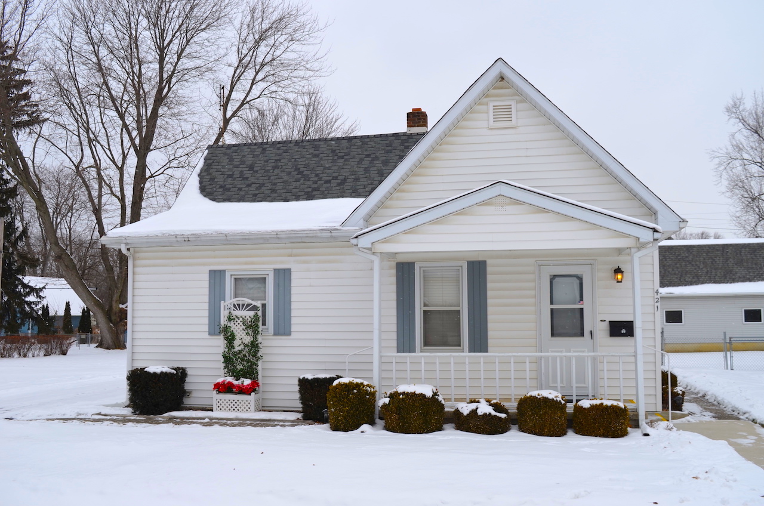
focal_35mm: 34
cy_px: 253
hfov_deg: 55.2
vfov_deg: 38.2
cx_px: 382
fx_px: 731
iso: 100
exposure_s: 1/320
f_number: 8
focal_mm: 23
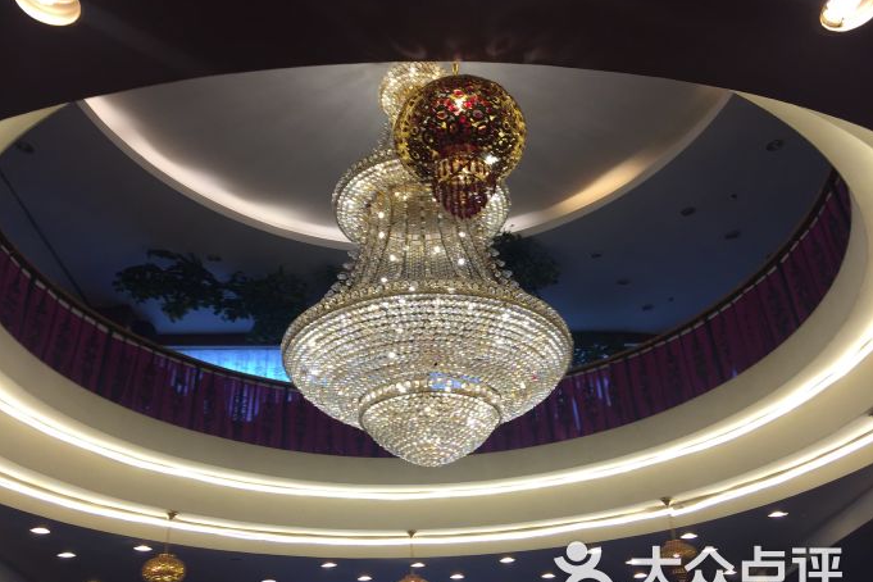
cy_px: 302
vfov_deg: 42.3
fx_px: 752
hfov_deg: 60.3
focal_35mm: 31
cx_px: 427
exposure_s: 1/100
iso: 50
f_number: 2.2
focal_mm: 4.15
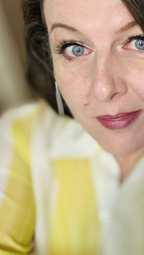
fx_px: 333
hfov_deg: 23.7
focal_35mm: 49
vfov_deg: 42.1
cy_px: 123
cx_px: 132
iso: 320
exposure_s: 1/30
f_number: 1.9
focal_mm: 2.69
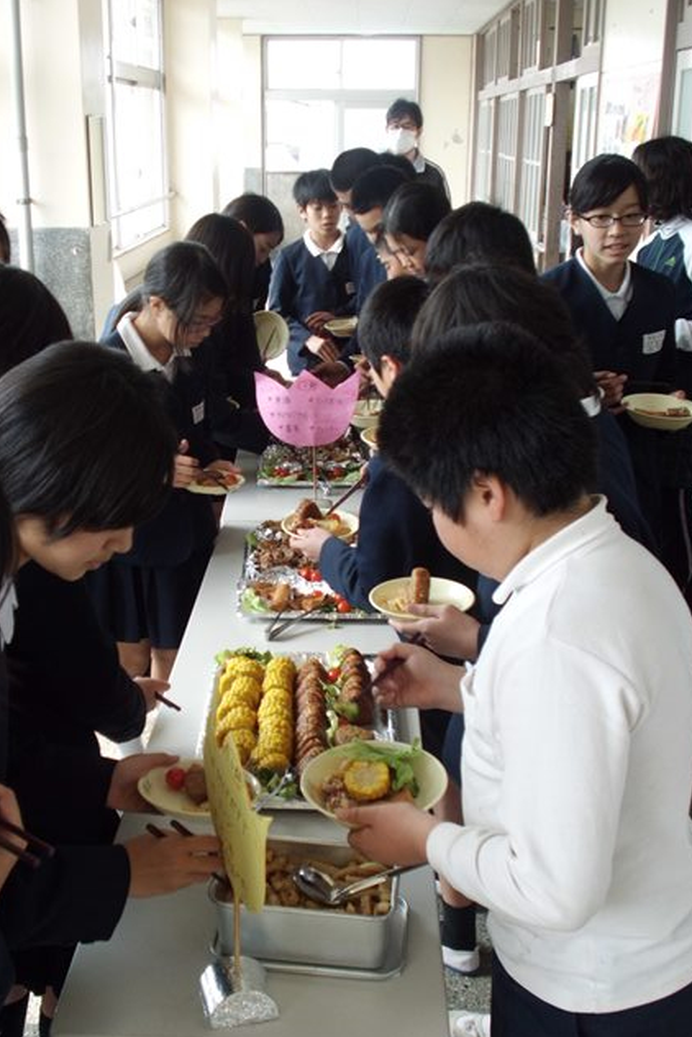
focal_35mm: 40
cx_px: 308
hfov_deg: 33.4
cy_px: 520
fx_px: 1152
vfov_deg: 48.4
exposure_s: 1/80
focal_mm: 6.9
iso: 200
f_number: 3.9
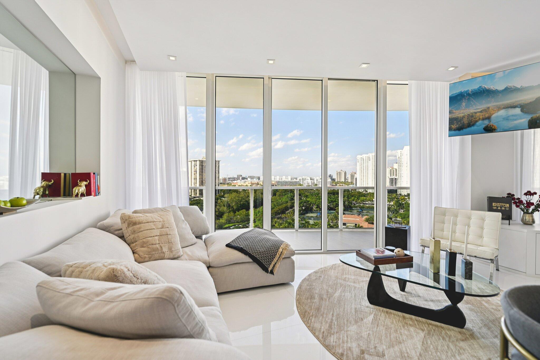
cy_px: 180
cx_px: 270
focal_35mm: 15
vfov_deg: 77.3
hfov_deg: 100.4
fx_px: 225
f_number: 4.5
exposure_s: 1/250
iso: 100
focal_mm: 15
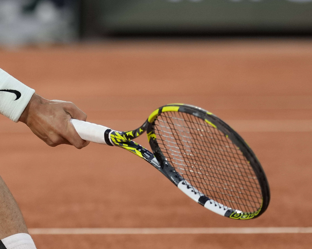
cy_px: 40
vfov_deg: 3.6
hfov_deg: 4.4
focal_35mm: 434
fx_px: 4008
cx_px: -77
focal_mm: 135
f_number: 1.8
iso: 640
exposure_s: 1/2000
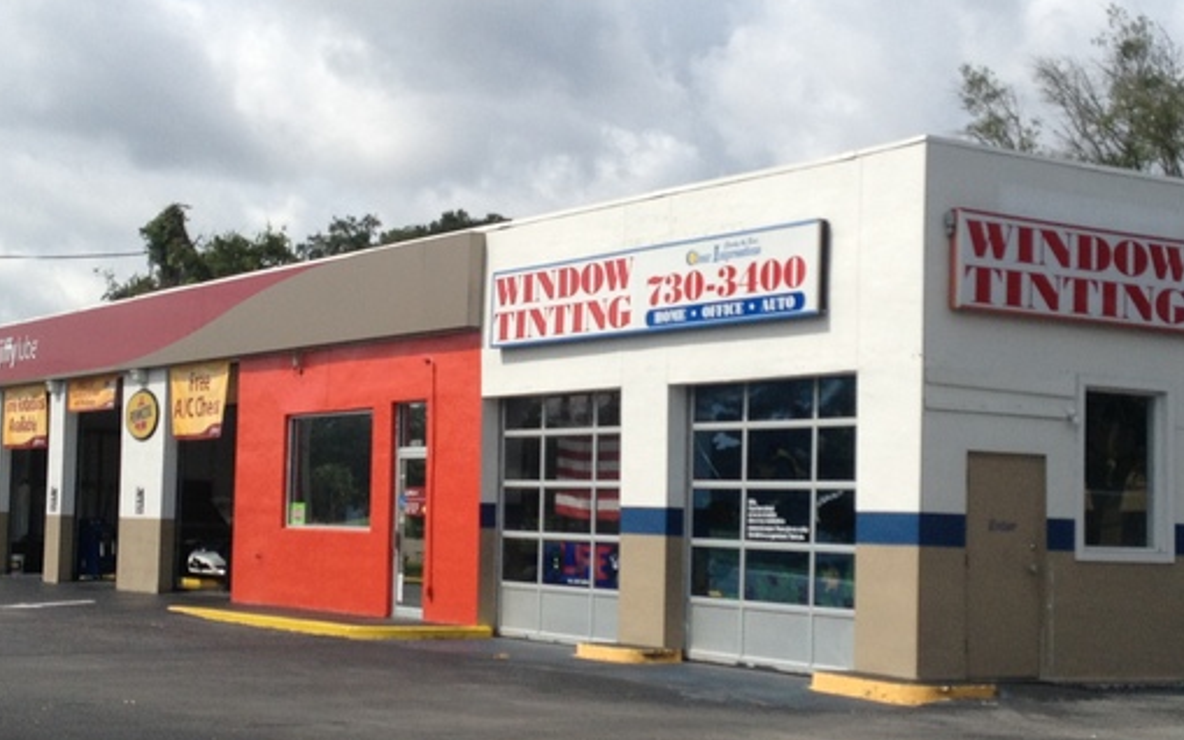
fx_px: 2258
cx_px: 612
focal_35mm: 70
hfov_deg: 29.4
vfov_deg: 18.6
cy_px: 384
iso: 64
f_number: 2.4
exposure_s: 1/2208
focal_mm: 4.28
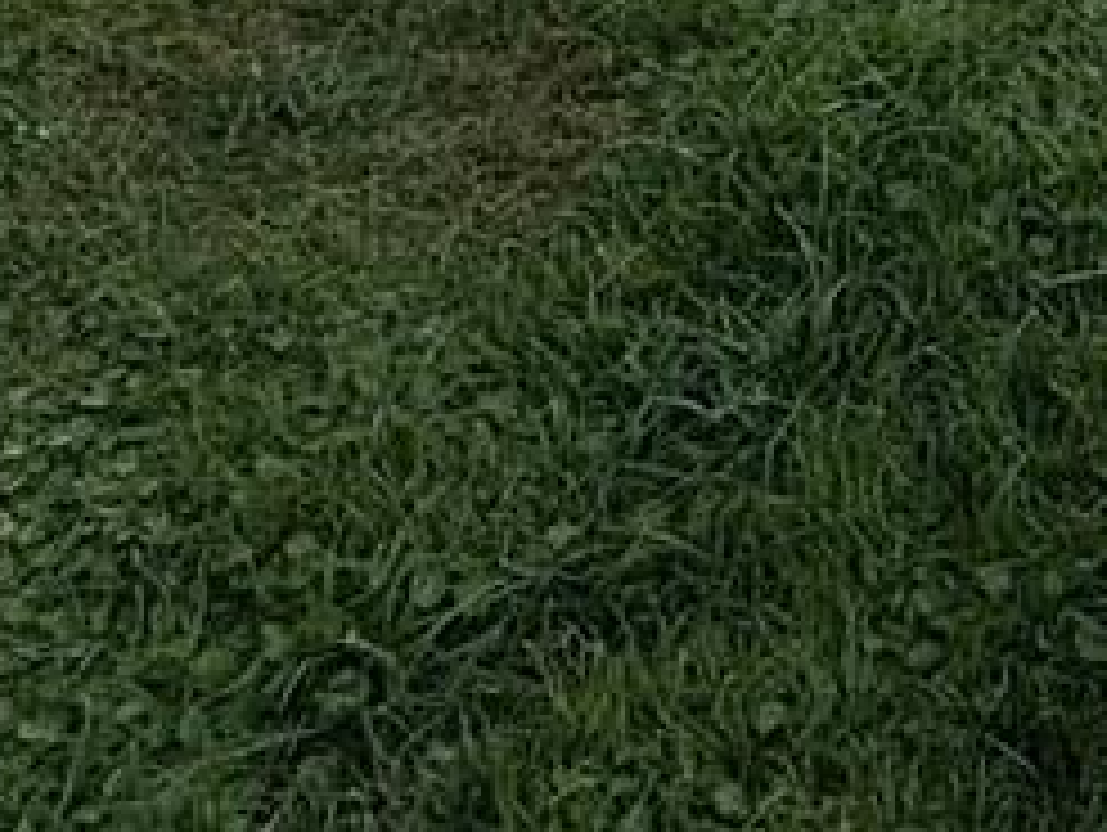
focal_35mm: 91
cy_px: -1430
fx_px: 2913
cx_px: 1742
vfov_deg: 11.7
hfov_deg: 18.6
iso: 40
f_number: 2.2
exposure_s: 1/756
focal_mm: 2.22
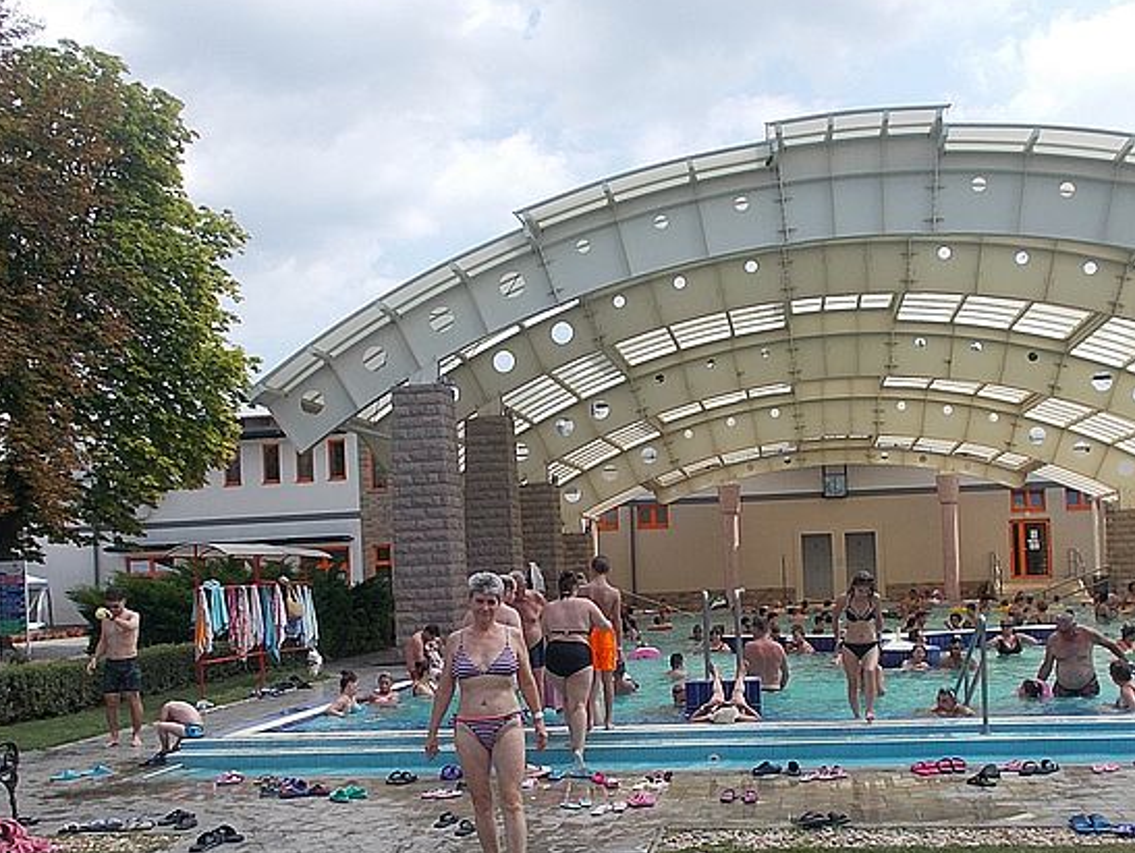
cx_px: 612
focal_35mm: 38
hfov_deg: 48.9
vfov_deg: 37.4
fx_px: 1247
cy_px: 562
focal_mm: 4.6
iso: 80
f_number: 8
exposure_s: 1/125
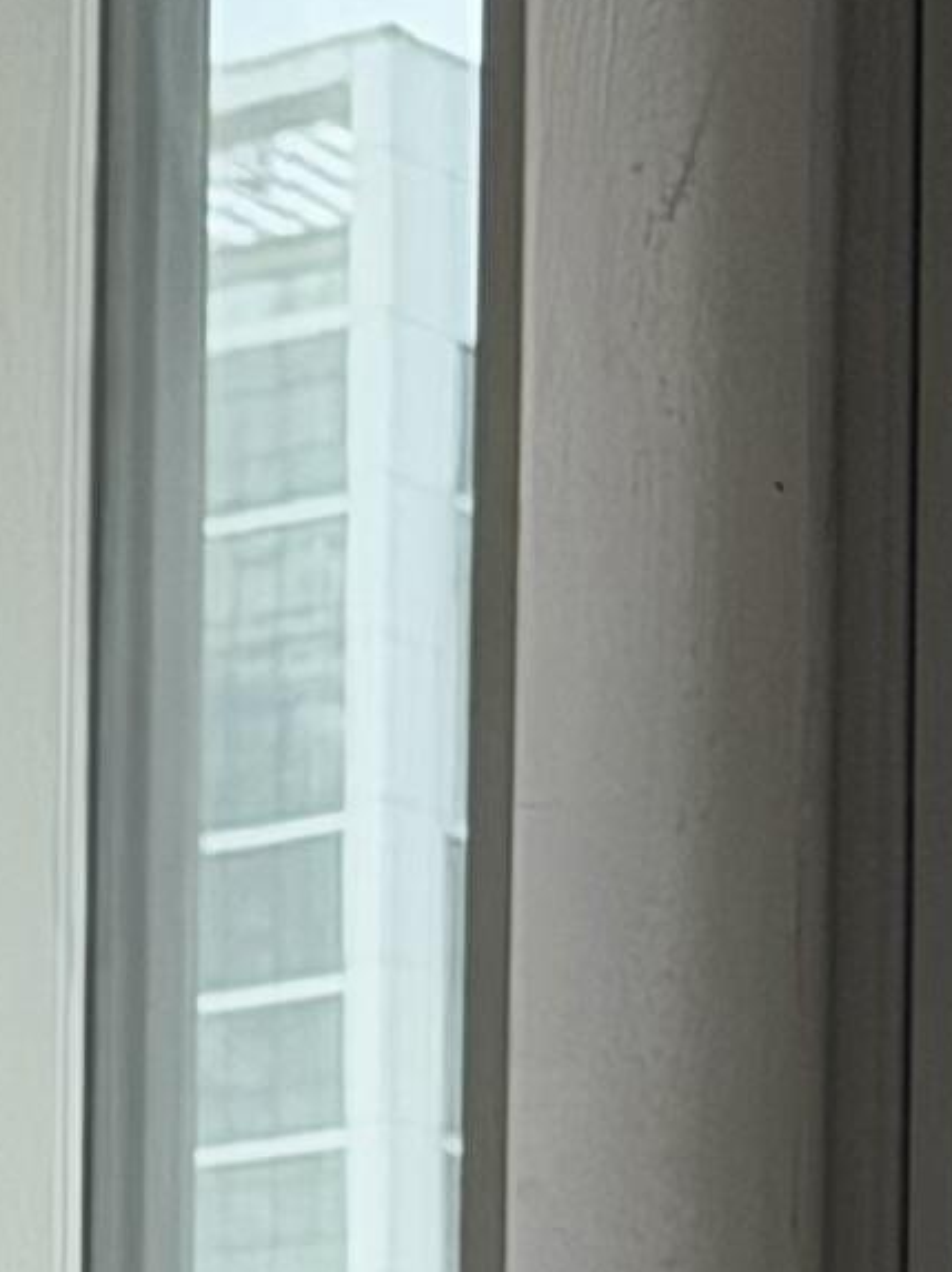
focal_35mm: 338
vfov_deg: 5.5
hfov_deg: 4.3
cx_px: -1773
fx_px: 12408
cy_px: 3643
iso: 64
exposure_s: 1/400
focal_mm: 6.76
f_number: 1.78
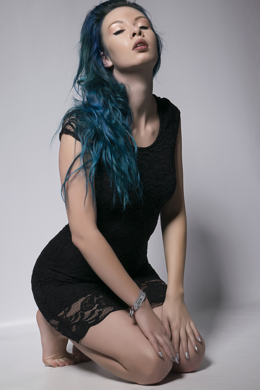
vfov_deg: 24.6
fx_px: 893
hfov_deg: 16.6
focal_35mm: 82
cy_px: 195
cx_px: 130
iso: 100
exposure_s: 1/100
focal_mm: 55
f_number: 14
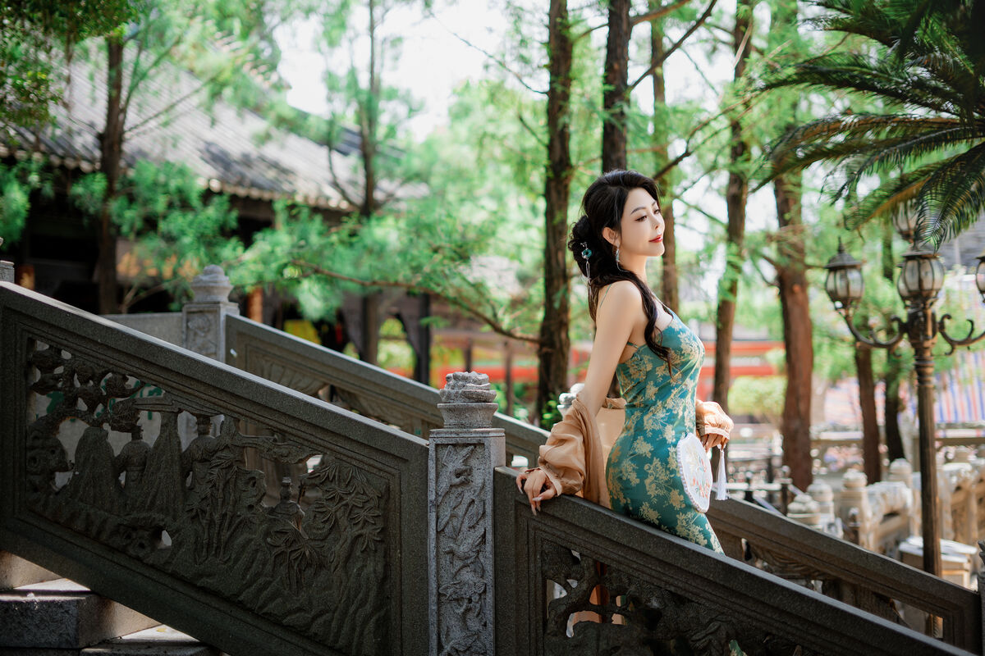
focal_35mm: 50
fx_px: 1368
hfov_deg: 39.6
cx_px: 492
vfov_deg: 27.0
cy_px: 328
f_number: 2
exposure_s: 1/320
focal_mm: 50
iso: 100
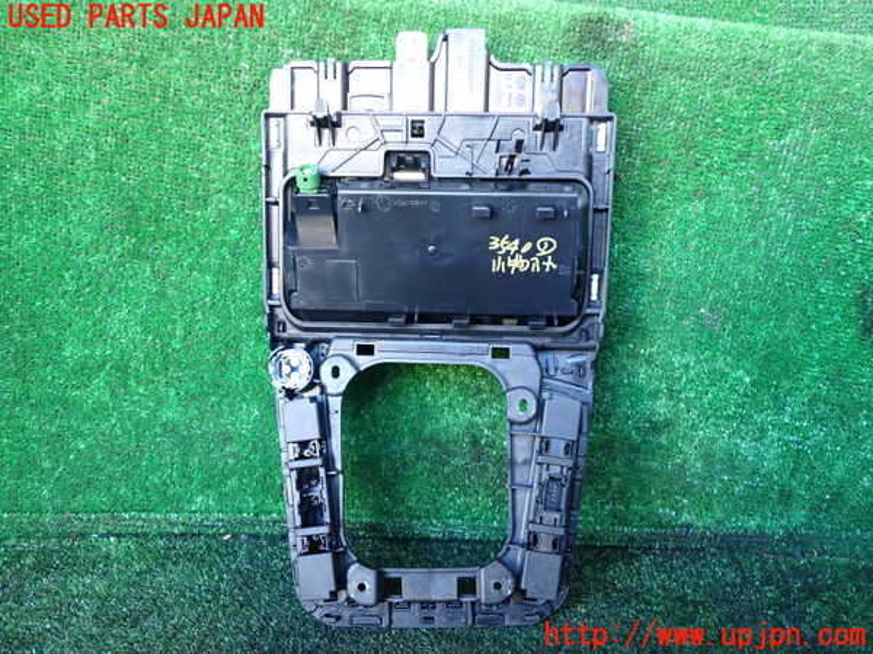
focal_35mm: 30
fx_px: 757
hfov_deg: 60.0
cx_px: 436
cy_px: 327
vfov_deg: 46.8
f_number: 2.3
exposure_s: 1/30
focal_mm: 5.4
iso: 320
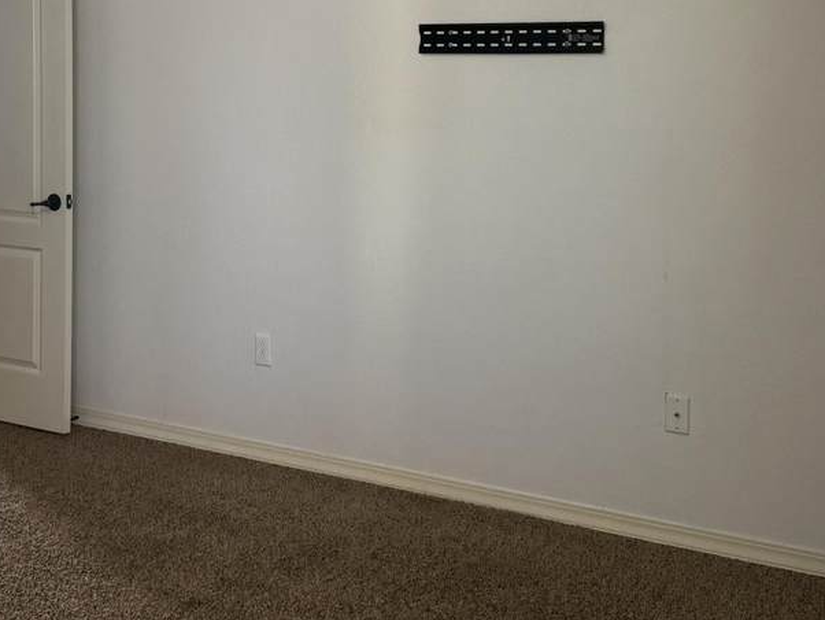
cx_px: 333
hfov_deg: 37.3
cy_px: 107
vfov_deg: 27.9
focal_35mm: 51
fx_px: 1216
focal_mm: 6.76
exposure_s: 1/60
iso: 250
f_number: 1.78
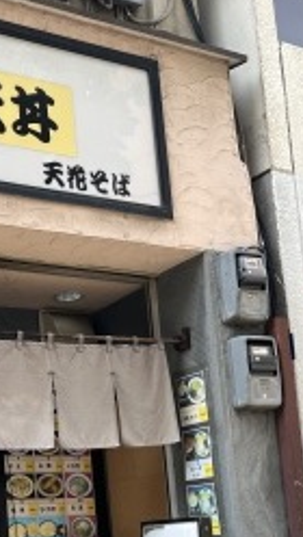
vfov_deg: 35.5
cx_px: -25
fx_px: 812
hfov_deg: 20.2
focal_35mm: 57
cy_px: 424
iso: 50
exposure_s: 1/615
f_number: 1.6
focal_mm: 5.1
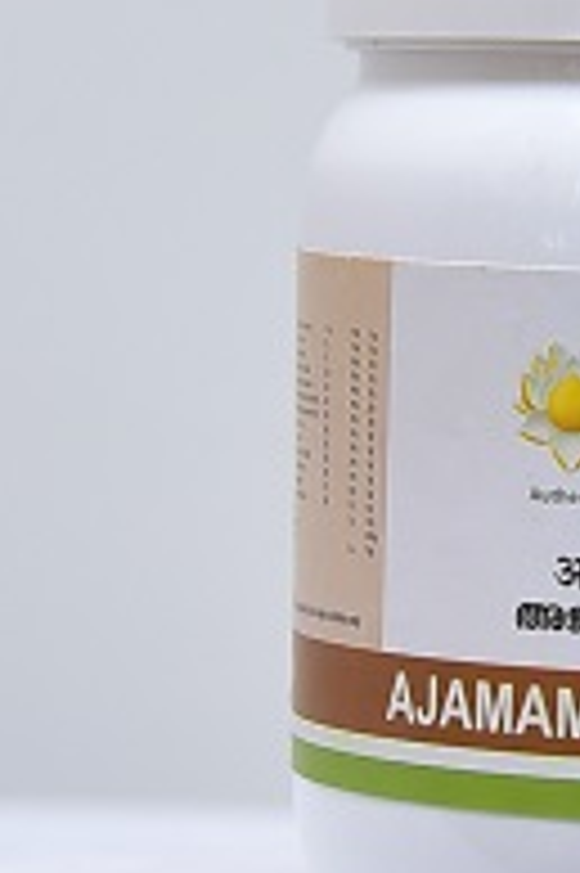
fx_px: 3147
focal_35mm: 130
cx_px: 769
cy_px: 526
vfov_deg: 15.8
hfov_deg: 10.3
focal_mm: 48
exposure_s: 1/125
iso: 1250
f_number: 4
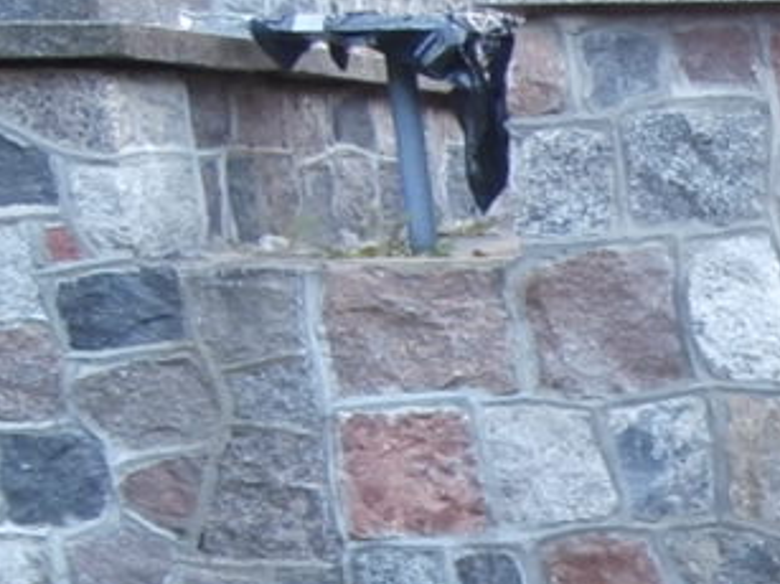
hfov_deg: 16.6
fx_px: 2252
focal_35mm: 100
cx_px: 1380
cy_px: 744
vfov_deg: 14.2
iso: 125
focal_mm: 4.2
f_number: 3
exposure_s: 1/30
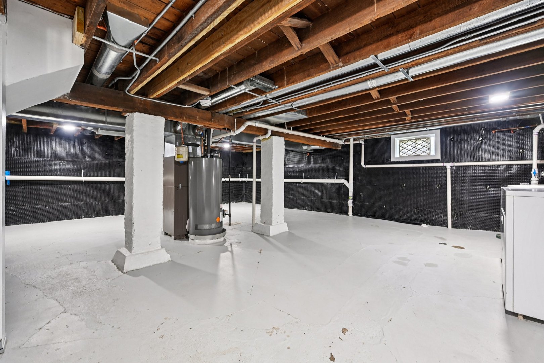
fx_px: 227
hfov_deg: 100.4
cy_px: 182
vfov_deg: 77.3
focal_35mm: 15
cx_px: 272
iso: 800
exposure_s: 1/5
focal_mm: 15
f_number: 8
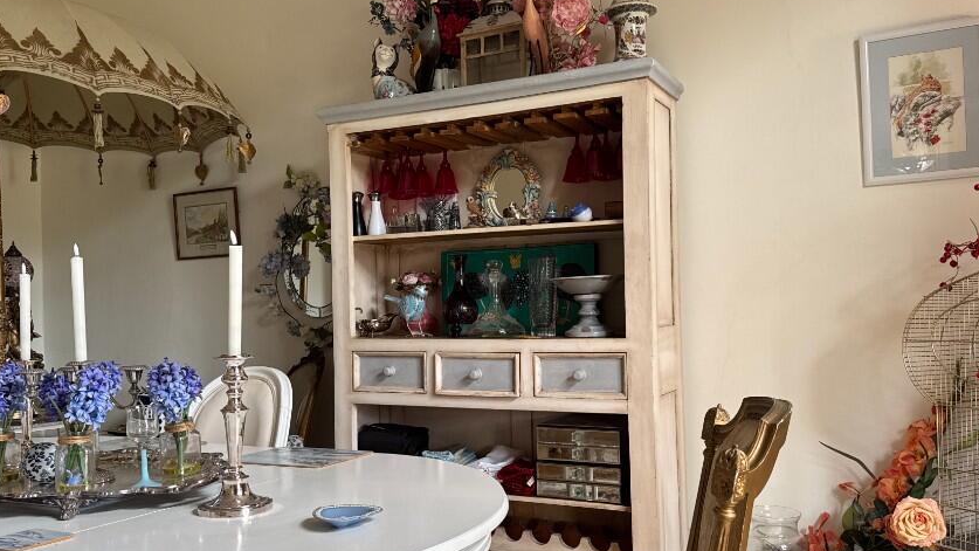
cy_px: 301
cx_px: 501
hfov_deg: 61.0
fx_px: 831
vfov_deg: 36.7
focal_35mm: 32
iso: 160
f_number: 1.78
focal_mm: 6.76
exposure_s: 1/100
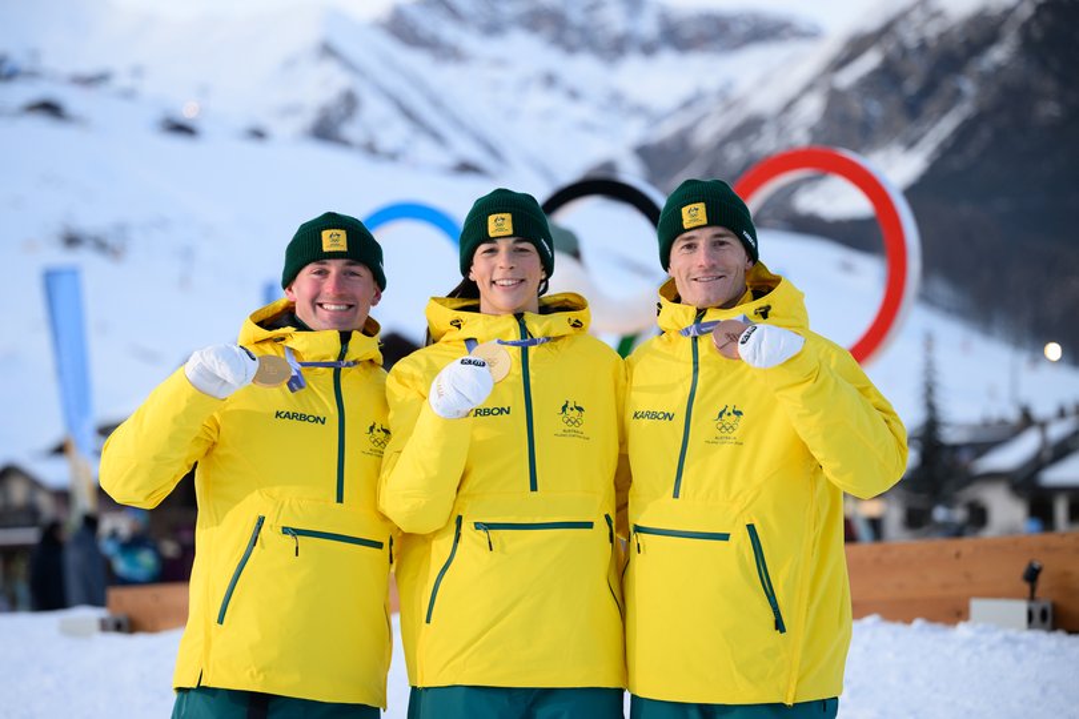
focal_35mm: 98
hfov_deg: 20.8
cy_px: 360
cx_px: 540
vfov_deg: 14.0
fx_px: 2937
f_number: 2.8
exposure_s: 1/400
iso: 400
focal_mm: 98
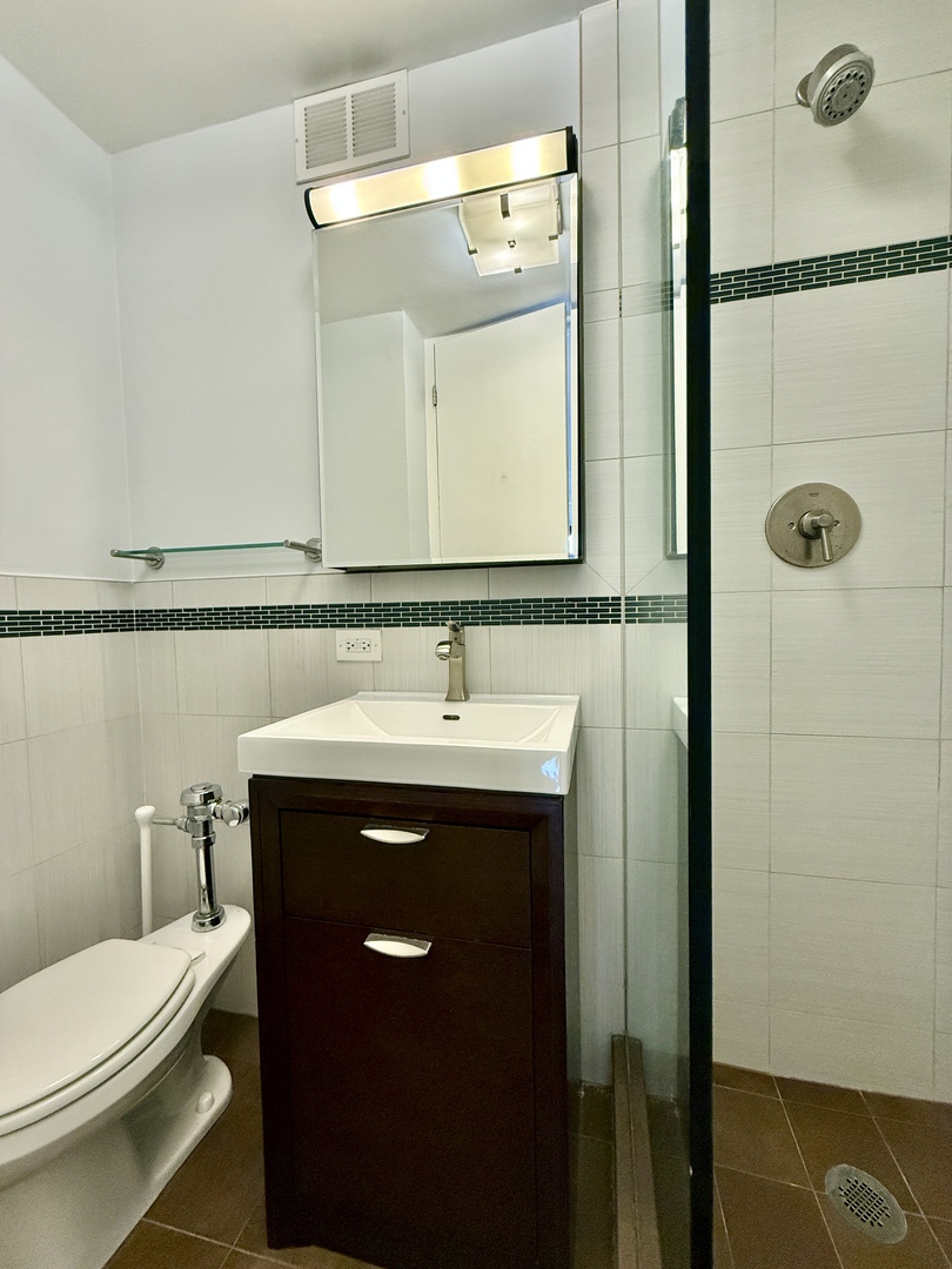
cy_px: 634
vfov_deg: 102.1
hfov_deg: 85.7
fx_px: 513
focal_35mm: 14
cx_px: 476
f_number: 2.2
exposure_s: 1/120
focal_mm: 2.22
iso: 320
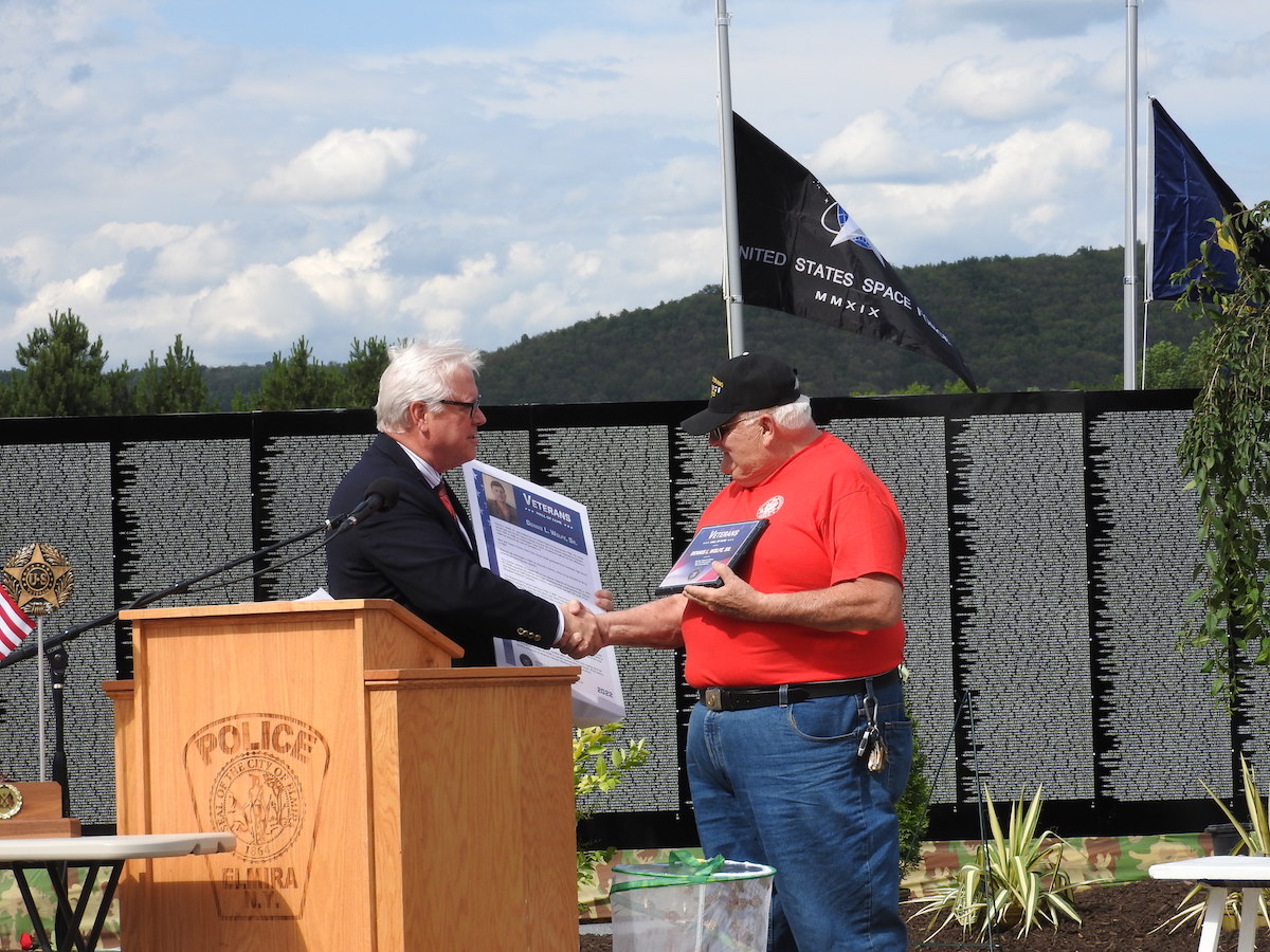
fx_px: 5503
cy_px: 476
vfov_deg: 9.9
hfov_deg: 13.2
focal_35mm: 150
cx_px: 635
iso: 100
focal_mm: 26.9
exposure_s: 1/640
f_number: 5.2
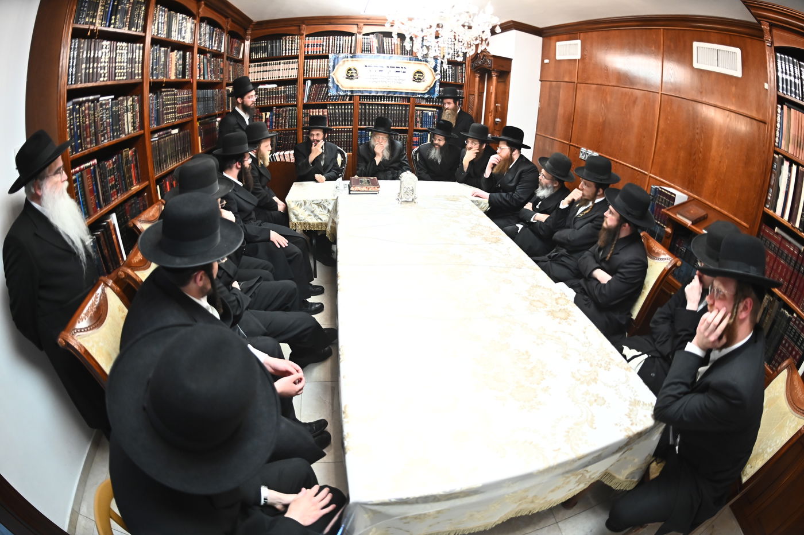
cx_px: 402
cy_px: 268
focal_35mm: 16
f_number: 3.5
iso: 2500
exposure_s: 1/200
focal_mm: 16
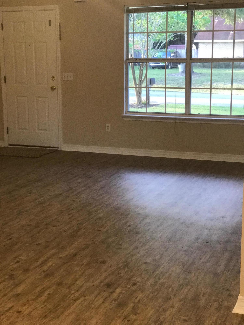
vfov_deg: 33.8
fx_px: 536
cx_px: 122
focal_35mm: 57
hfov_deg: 25.7
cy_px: 162
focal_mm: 6.6
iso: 160
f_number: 2.8
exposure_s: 1/60
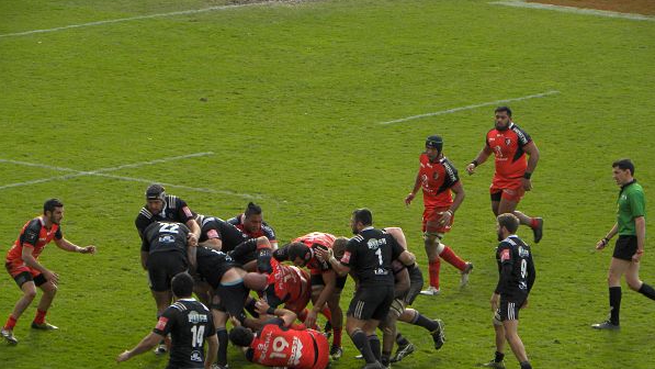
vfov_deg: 5.2
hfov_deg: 9.3
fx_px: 4030
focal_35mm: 232
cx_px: 327
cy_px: 239
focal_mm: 37.7
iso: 64
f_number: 4.5
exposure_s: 1/177
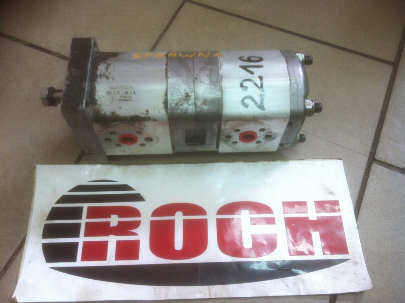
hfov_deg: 52.7
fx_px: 409
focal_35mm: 35
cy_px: 152
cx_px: 202
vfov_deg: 40.6
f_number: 2.8
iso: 80
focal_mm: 3.85
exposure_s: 1/15
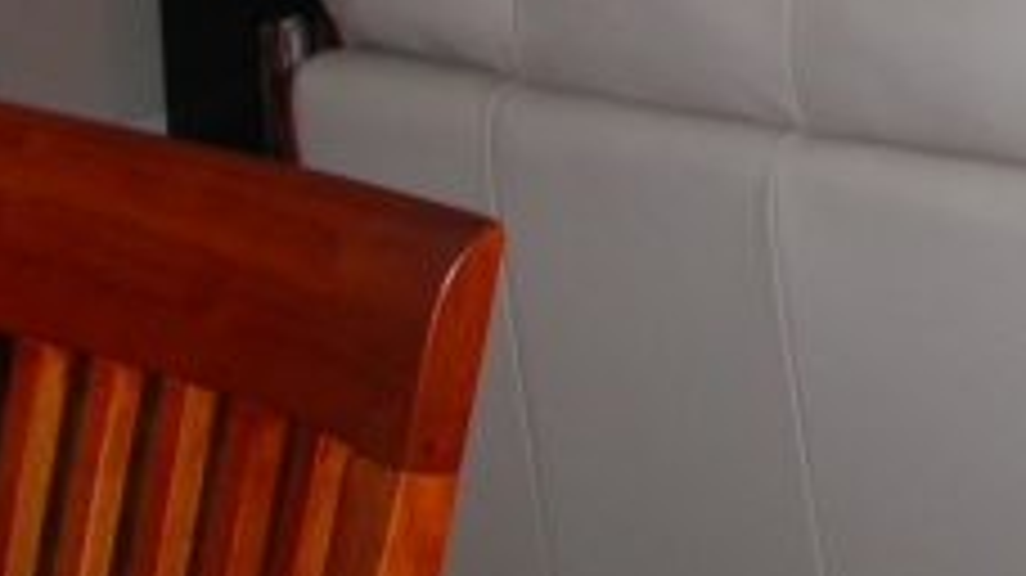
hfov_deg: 13.5
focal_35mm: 145
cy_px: -706
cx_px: 1786
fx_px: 3943
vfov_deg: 7.9
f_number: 2.8
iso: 109
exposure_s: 1/30
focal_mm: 7.8
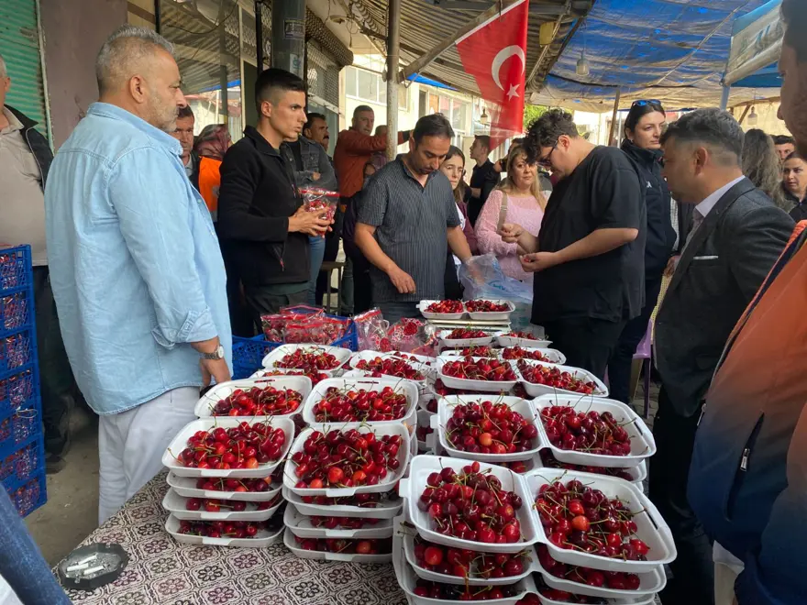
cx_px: 404
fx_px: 606
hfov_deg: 67.3
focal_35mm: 26
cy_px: 302
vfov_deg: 53.1
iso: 80
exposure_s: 1/121
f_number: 1.8
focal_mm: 4.25
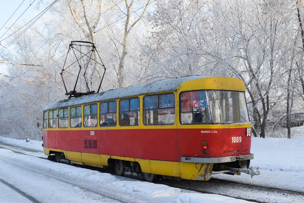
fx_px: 304
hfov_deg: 53.1
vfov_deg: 36.9
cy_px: 102
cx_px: 152
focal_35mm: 36
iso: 360
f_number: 8
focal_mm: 24
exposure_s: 1/250
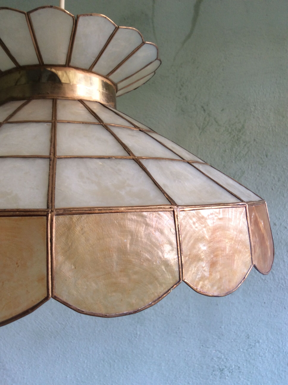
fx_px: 356
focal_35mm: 32
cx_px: 144
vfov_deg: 56.9
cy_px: 192
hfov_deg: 44.1
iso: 40
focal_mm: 3.3
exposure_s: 1/25
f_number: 2.4
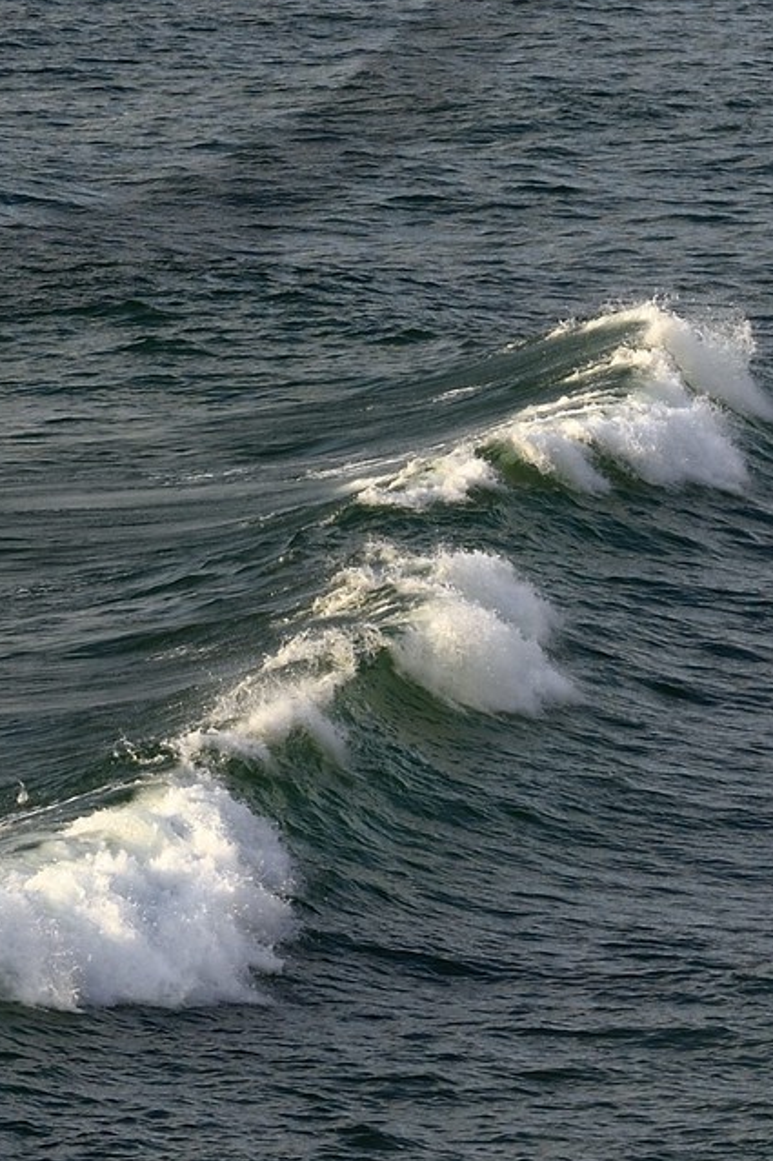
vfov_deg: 3.2
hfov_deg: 2.1
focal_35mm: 640
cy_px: -520
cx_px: -129
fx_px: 20623
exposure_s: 1/250
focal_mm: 170
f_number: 9
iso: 200
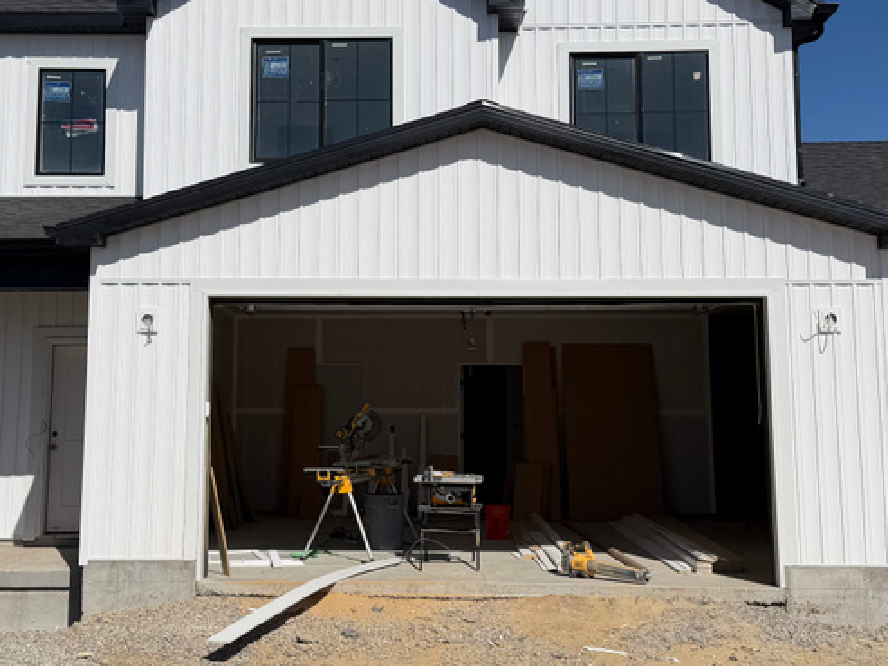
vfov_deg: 29.0
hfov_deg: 38.1
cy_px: 258
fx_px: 1283
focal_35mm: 50
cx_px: 384
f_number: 1.78
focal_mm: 6.76
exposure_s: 1/17544
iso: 80
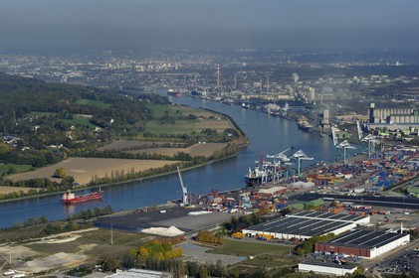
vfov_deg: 14.4
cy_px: 139
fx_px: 1105
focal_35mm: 95
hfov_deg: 21.5
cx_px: 210
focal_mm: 95
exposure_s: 1/800
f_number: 11
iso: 400
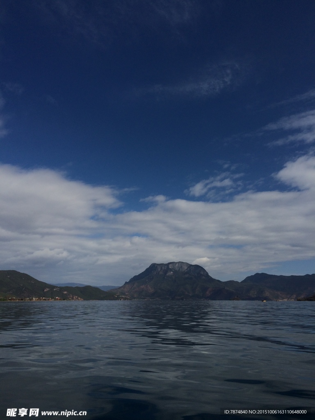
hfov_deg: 46.8
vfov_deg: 60.0
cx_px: 158
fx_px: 364
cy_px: 210
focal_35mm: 30
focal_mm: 4.12
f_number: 2.2
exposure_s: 1/5128
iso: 40
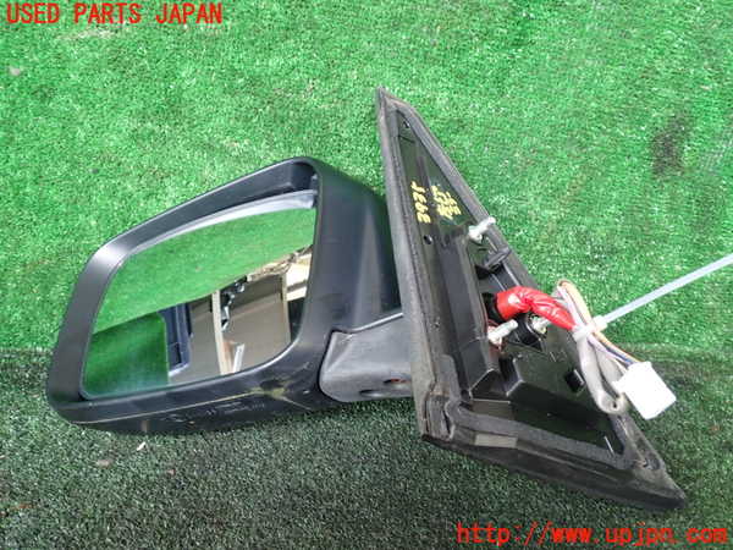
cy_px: 275
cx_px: 366
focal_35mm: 30
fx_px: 635
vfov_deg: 46.8
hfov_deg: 60.0
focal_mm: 5.4
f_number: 2.3
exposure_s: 1/50
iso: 200
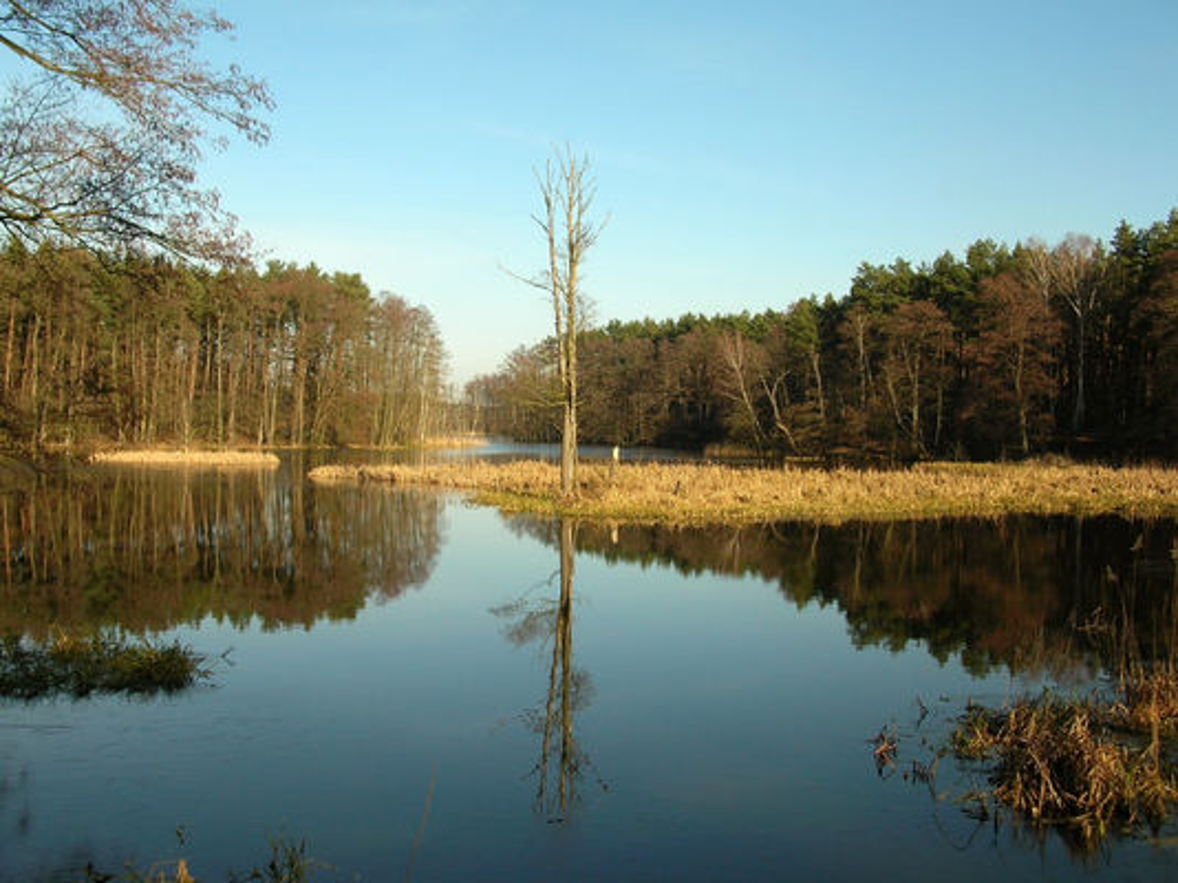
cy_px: 442
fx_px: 1225
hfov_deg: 51.4
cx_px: 589
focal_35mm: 36
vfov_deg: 39.6
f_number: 3.7
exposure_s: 1/407
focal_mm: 6
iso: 50
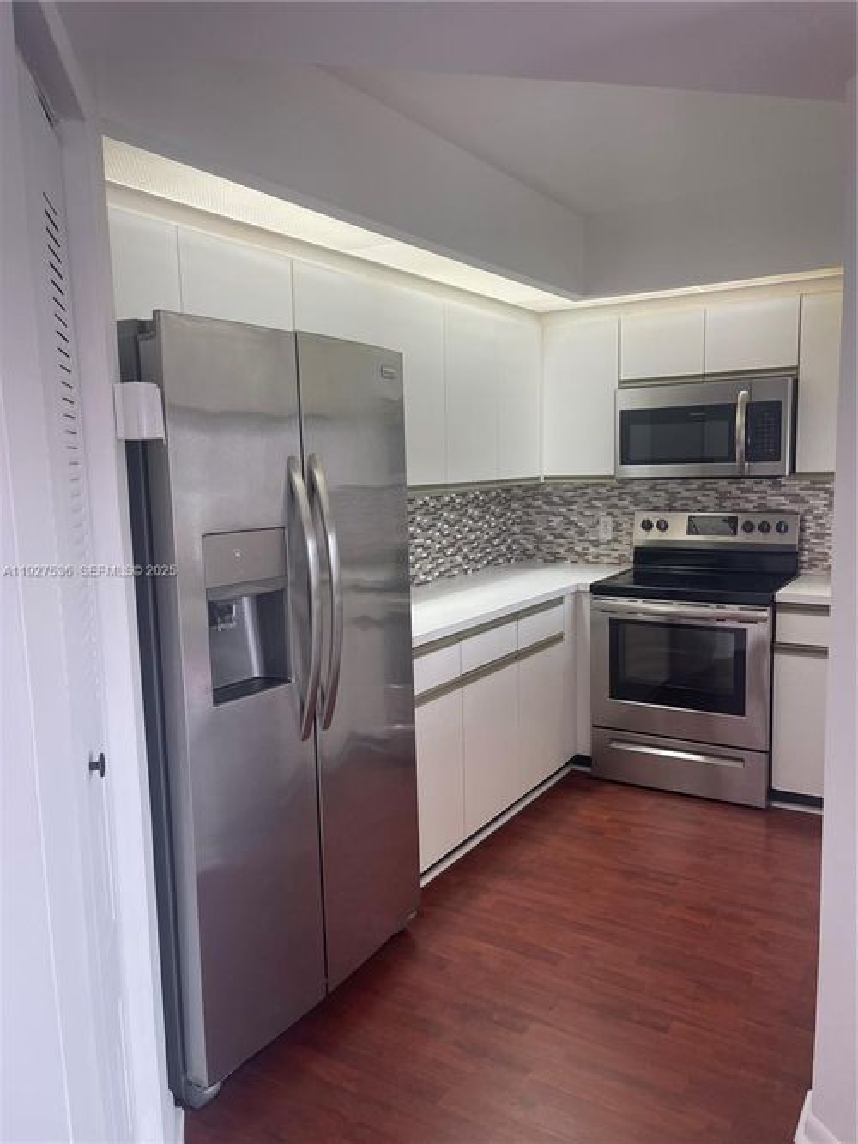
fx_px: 826
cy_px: 572
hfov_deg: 54.9
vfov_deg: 69.4
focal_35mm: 25
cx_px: 429
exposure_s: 1/120
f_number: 1.6
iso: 50
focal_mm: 5.1
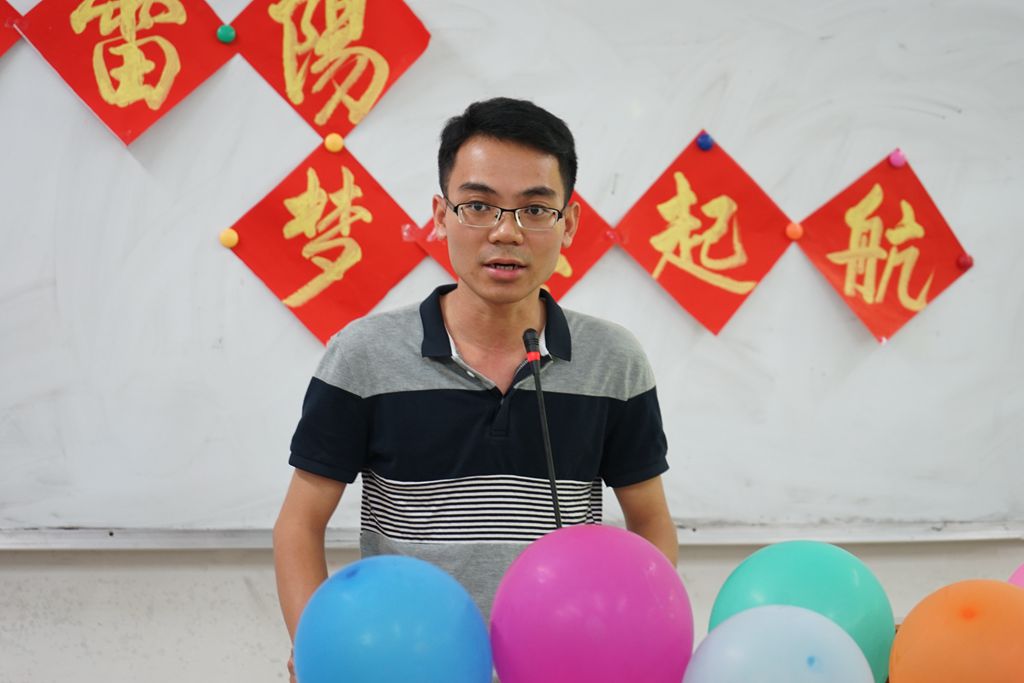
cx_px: 512
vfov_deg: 19.5
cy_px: 342
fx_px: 1991
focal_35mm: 70
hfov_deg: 28.8
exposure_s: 1/10
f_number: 5.6
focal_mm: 70
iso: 800
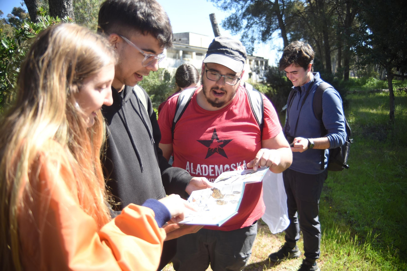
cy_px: 136
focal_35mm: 29
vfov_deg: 45.0
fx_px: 328
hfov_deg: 63.6
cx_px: 204
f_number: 4
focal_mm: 29
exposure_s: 1/250
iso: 100
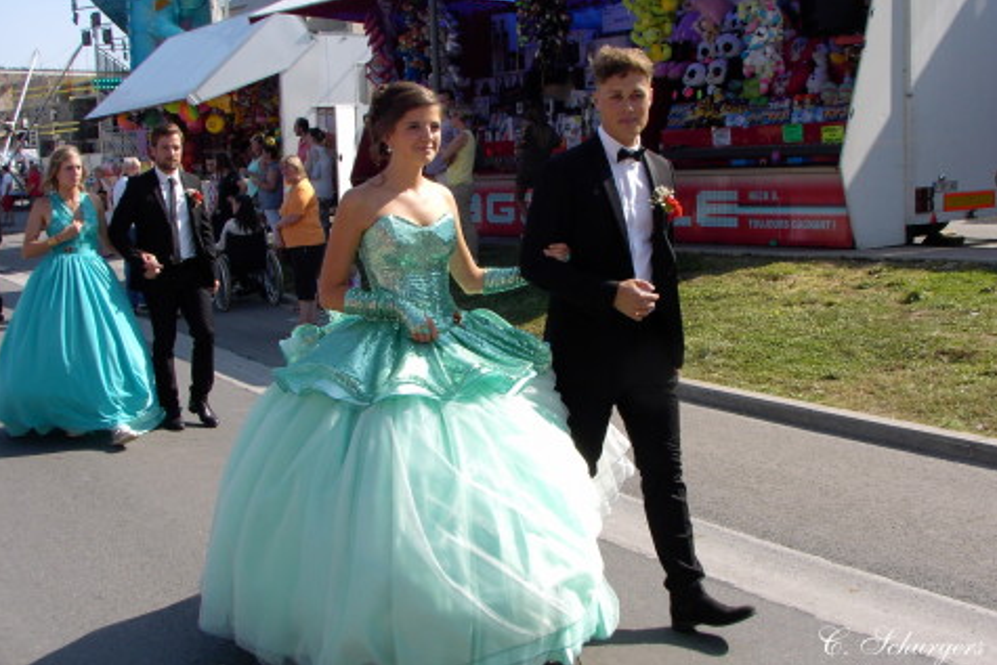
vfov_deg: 31.9
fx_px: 1163
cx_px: 500
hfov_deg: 46.4
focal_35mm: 42
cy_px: 304
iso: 70
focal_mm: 6.2
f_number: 5
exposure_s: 1/240
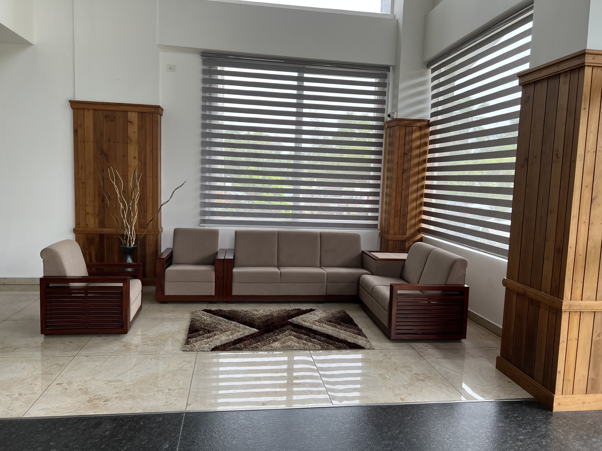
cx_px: 301
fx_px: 452
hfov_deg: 67.3
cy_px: 226
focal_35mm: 26
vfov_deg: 53.1
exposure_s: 1/332
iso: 50
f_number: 1.5
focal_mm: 5.7
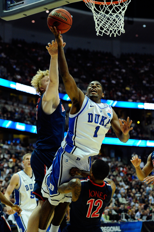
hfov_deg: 19.4
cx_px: 77
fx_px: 450
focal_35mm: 70
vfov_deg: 28.9
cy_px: 116
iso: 4000
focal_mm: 70
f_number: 2.8
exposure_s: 1/800
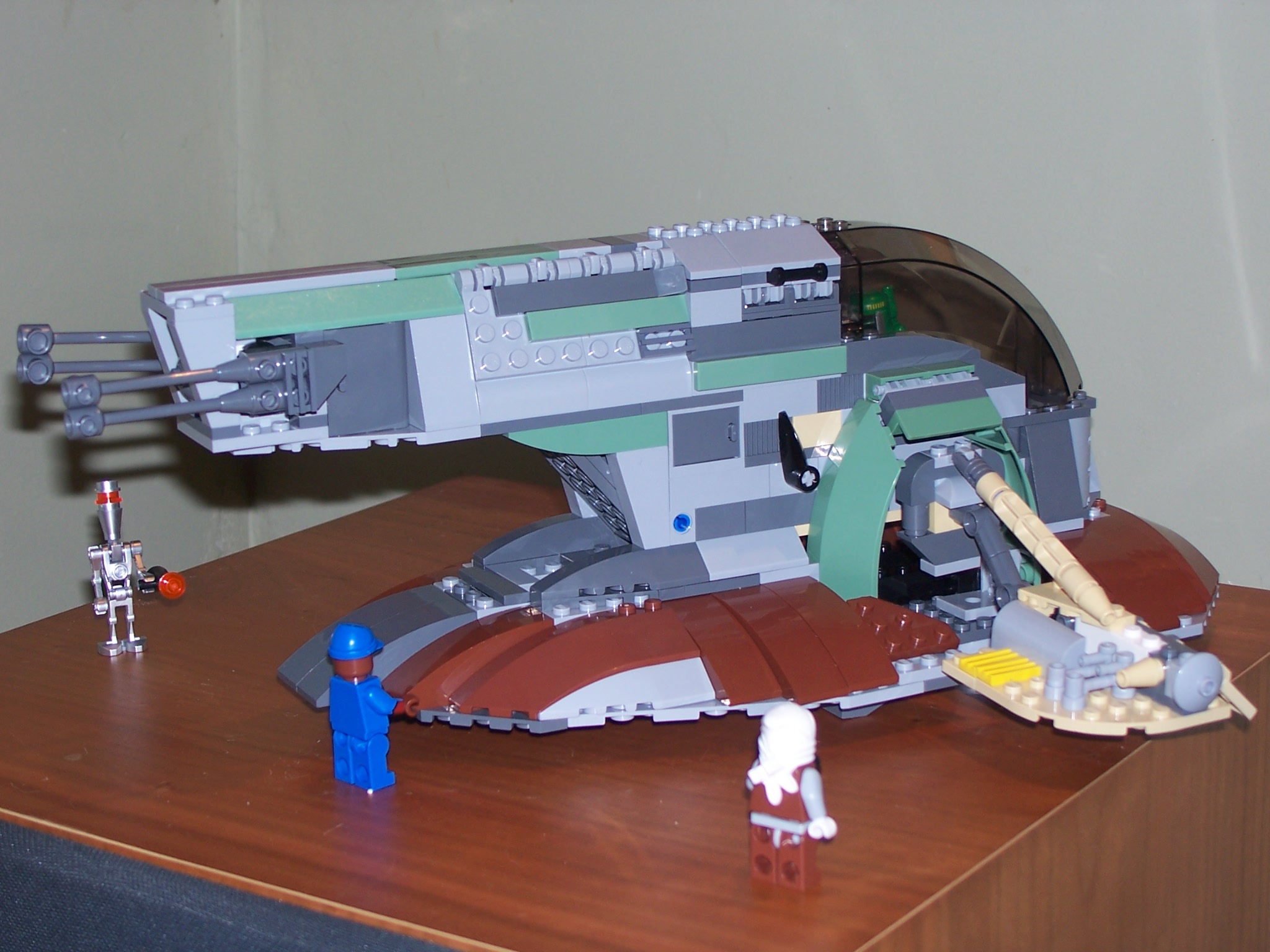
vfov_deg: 20.4
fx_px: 2642
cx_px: 635
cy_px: 476
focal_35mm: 72
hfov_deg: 27.0
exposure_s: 1/90
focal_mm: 12.3
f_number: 3.4
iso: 80
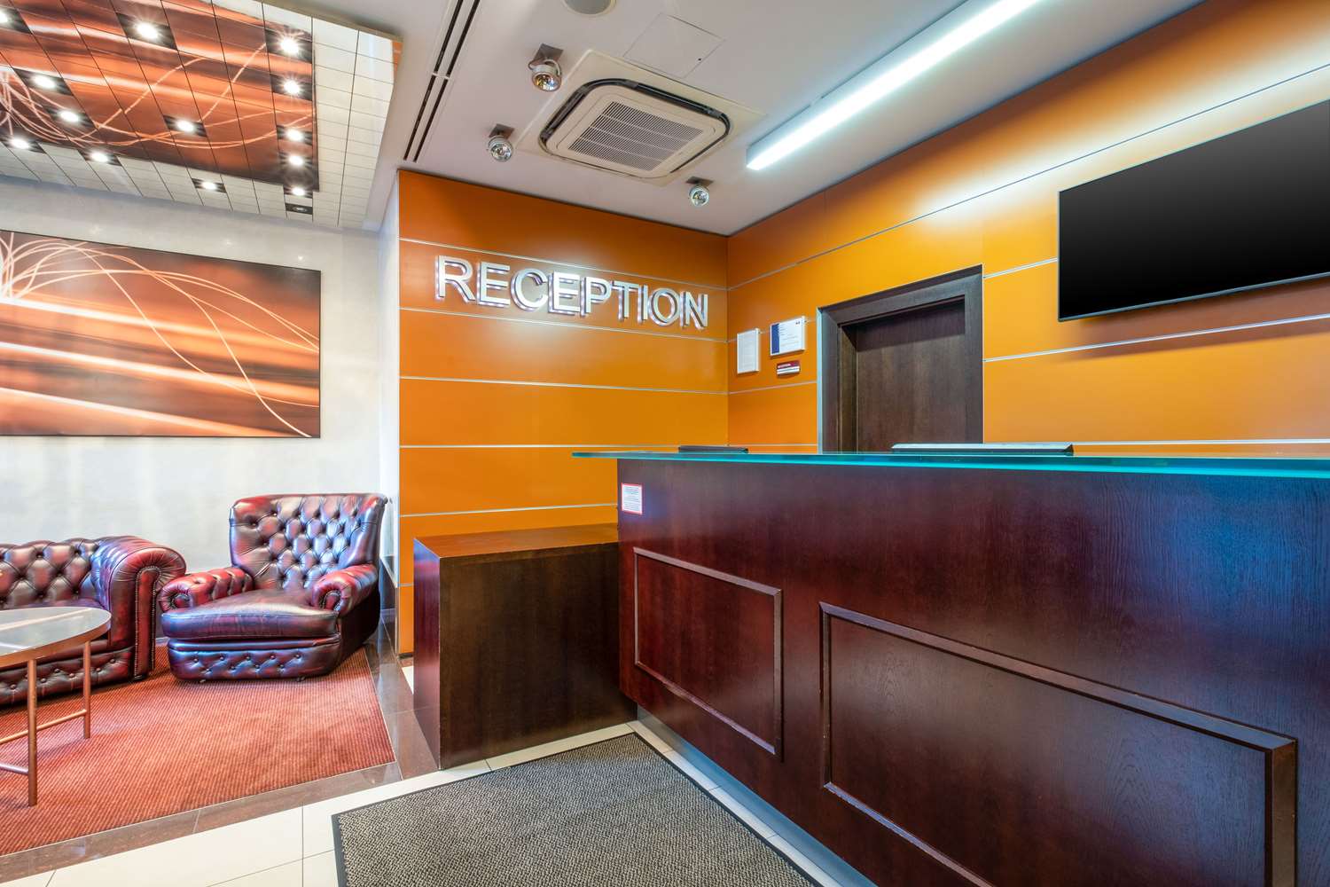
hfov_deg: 100.4
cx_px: 665
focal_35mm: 15
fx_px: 554
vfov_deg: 77.3
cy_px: 444
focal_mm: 10
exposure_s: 6.5
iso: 100
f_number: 11
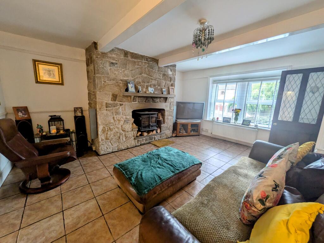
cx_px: 162
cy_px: 122
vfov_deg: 85.7
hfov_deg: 102.0
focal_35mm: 14
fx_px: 131
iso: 73
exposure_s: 1/50
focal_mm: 1.83
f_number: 2.2
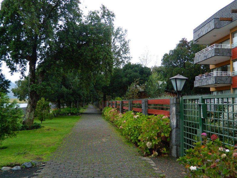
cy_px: 89
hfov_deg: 58.4
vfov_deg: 45.4
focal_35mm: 31
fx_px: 212
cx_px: 118
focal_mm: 5.6
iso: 250
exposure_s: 1/30
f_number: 3.2
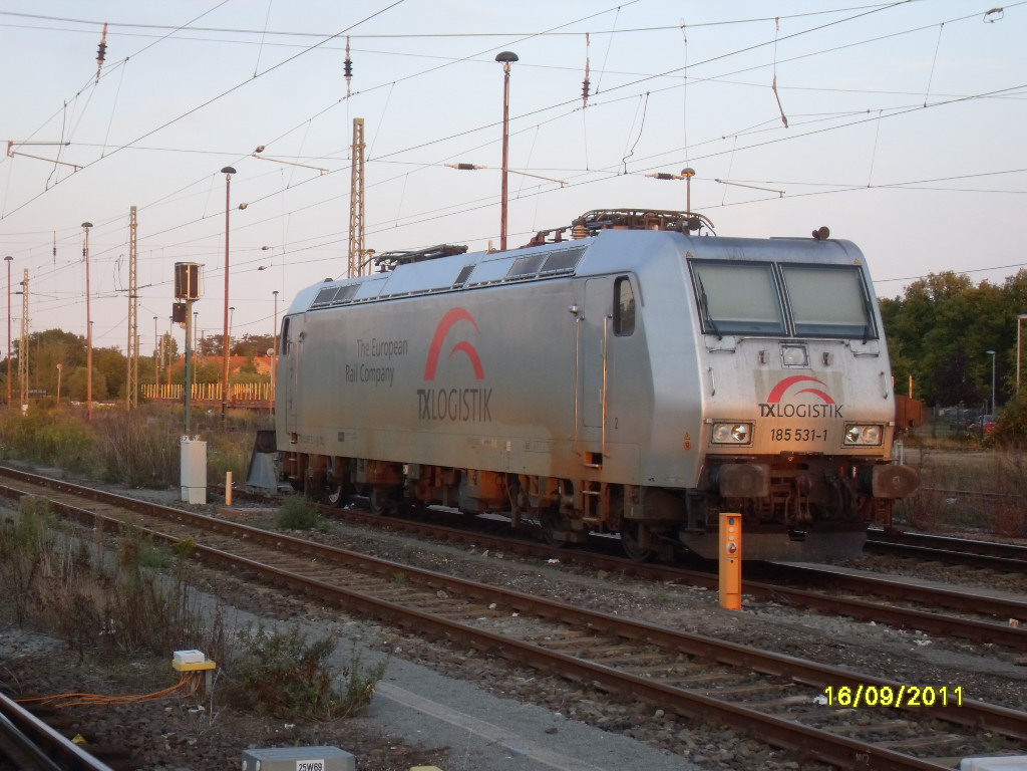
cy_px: 386
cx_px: 514
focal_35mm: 79
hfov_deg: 24.7
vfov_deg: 18.7
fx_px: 2344
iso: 200
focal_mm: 13.5
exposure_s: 1/60
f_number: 4.4
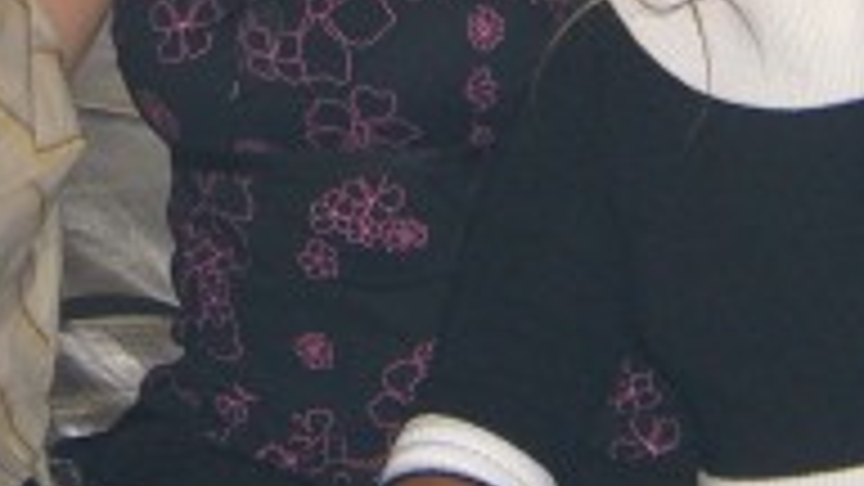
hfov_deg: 10.3
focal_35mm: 209
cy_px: -117
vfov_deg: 5.8
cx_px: 288
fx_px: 4788
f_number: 3.1
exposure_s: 1/60
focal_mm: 9.5
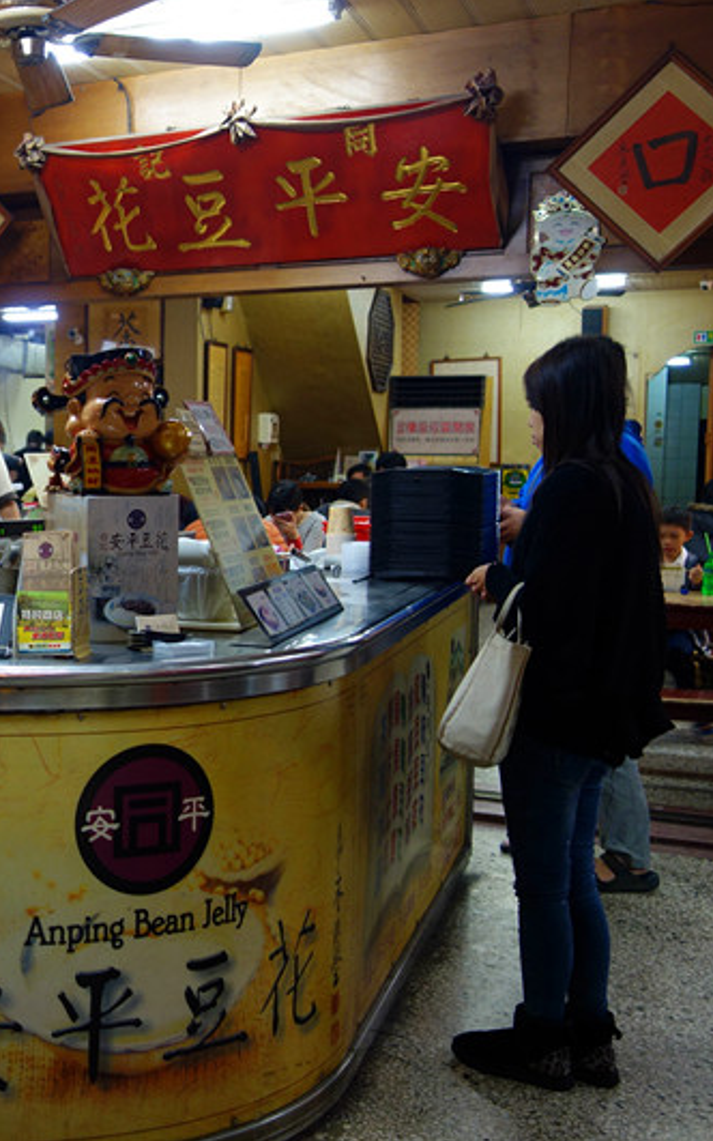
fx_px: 1337
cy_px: 570
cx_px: -41
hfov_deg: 27.7
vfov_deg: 46.2
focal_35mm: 43
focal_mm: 10.4
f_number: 1.8
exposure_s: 1/30
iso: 160
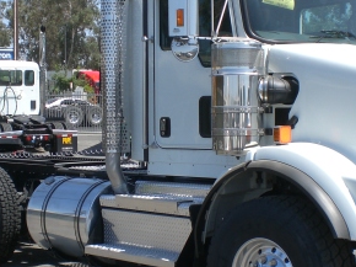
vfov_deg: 17.5
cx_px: 212
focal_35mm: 84
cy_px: 150
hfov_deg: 23.3
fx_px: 863
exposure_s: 1/400
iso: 50
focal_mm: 6.3
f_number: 4.4
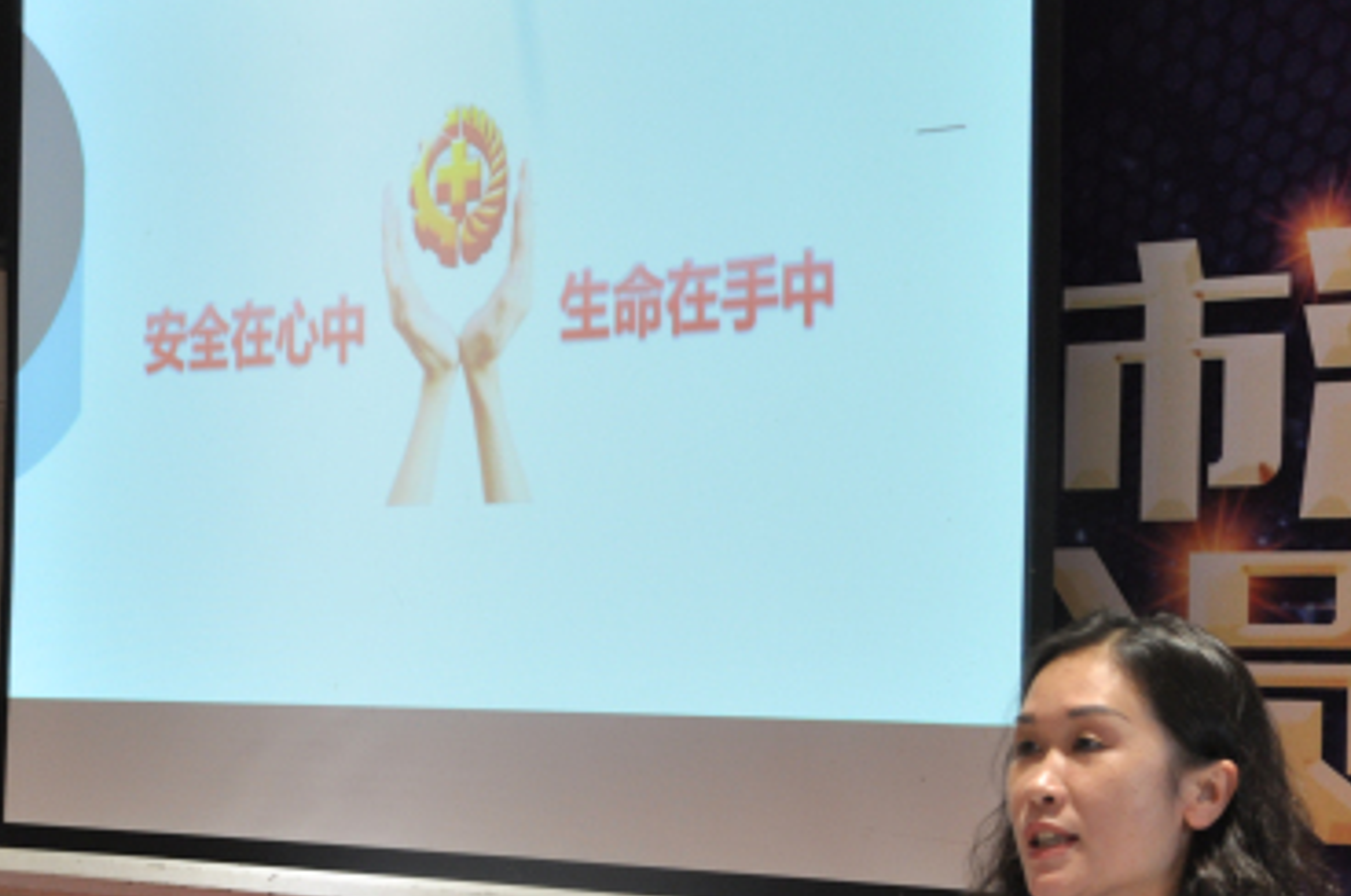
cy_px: 558
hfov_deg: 19.6
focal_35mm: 104
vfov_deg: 13.1
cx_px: 921
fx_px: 3896
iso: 500
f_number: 6.3
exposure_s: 1/50
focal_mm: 34
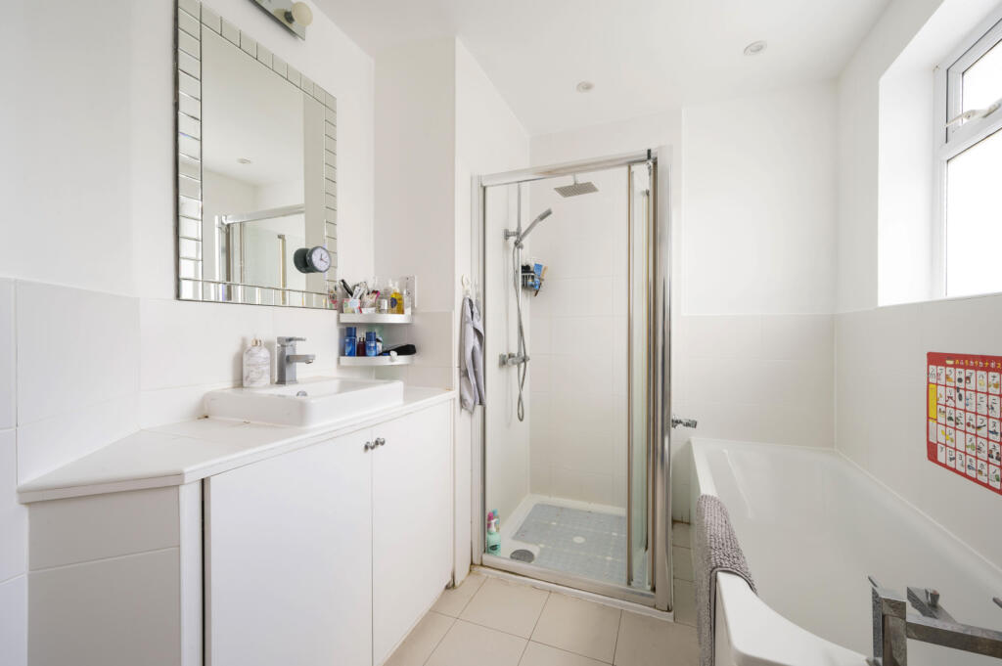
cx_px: 501
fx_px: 389
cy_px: 333
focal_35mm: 14
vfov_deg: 81.1
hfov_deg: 104.3
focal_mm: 14
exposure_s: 1/2
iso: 200
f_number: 16
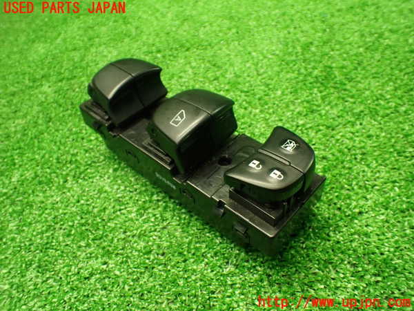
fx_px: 359
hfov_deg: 60.0
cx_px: 207
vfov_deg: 46.8
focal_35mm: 30
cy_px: 156
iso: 800
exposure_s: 1/80
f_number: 2.3
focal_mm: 5.4
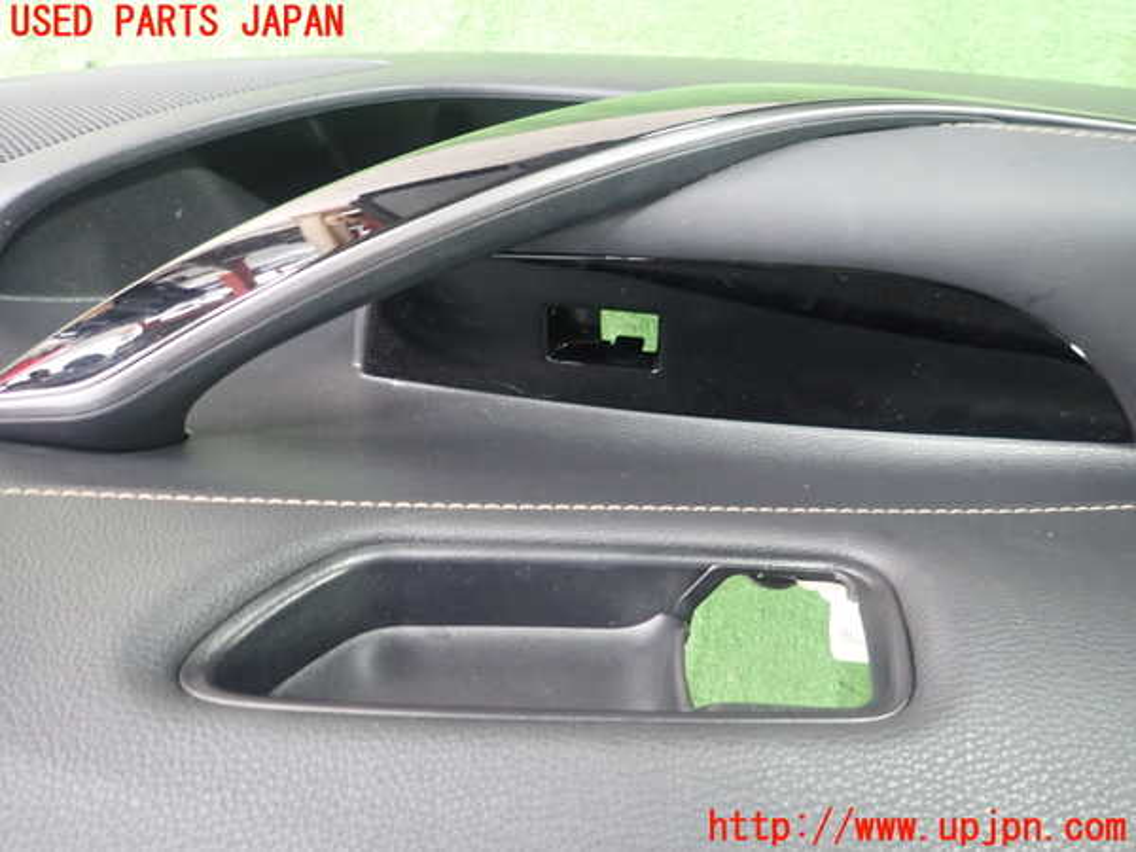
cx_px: 568
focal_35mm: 25
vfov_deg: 54.9
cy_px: 426
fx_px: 820
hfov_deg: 69.4
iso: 500
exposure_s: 1/30
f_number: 2
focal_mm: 4.5
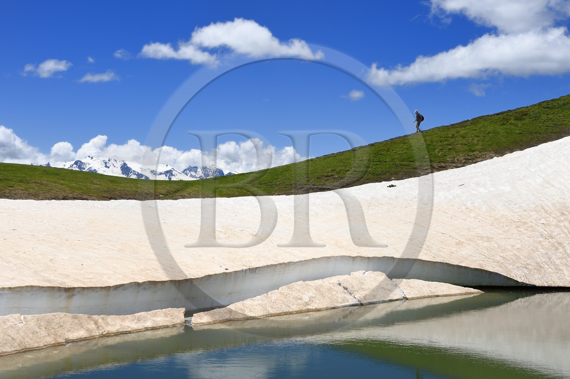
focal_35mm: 52
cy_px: 190
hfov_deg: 38.2
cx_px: 285
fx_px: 823
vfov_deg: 25.9
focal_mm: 52
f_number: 14
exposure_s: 1/250
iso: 200
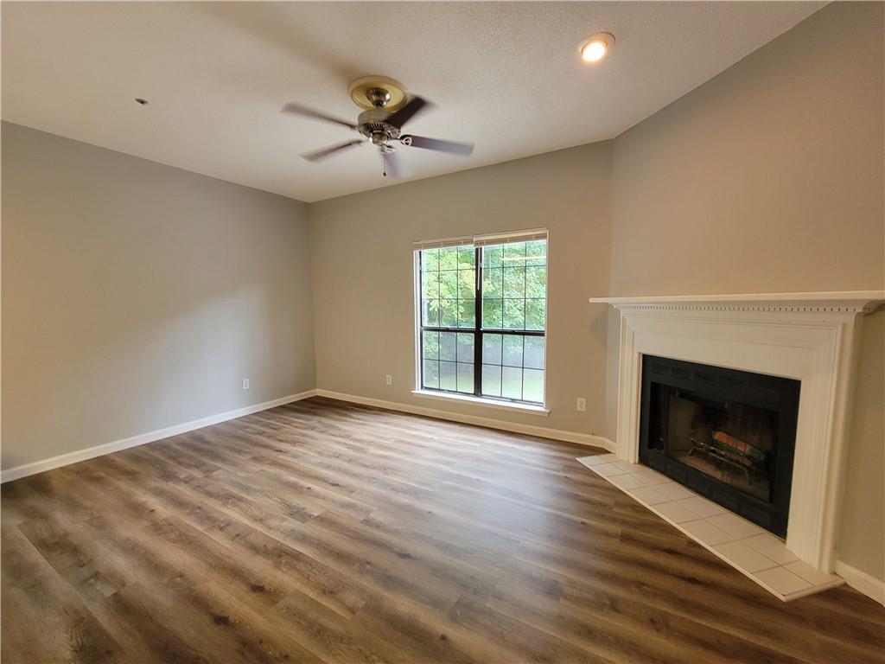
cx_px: 442
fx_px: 332
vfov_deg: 89.9
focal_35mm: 13
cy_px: 332
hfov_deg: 106.2
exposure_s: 1/60
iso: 250
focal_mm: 2.2
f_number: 2.2
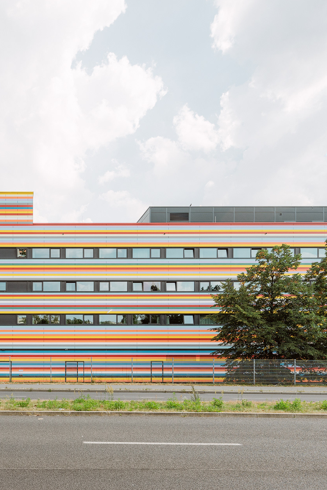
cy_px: 242
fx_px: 354
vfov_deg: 69.4
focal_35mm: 26
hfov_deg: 45.4
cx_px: 39
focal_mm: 17
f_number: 8
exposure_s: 1/250
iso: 100
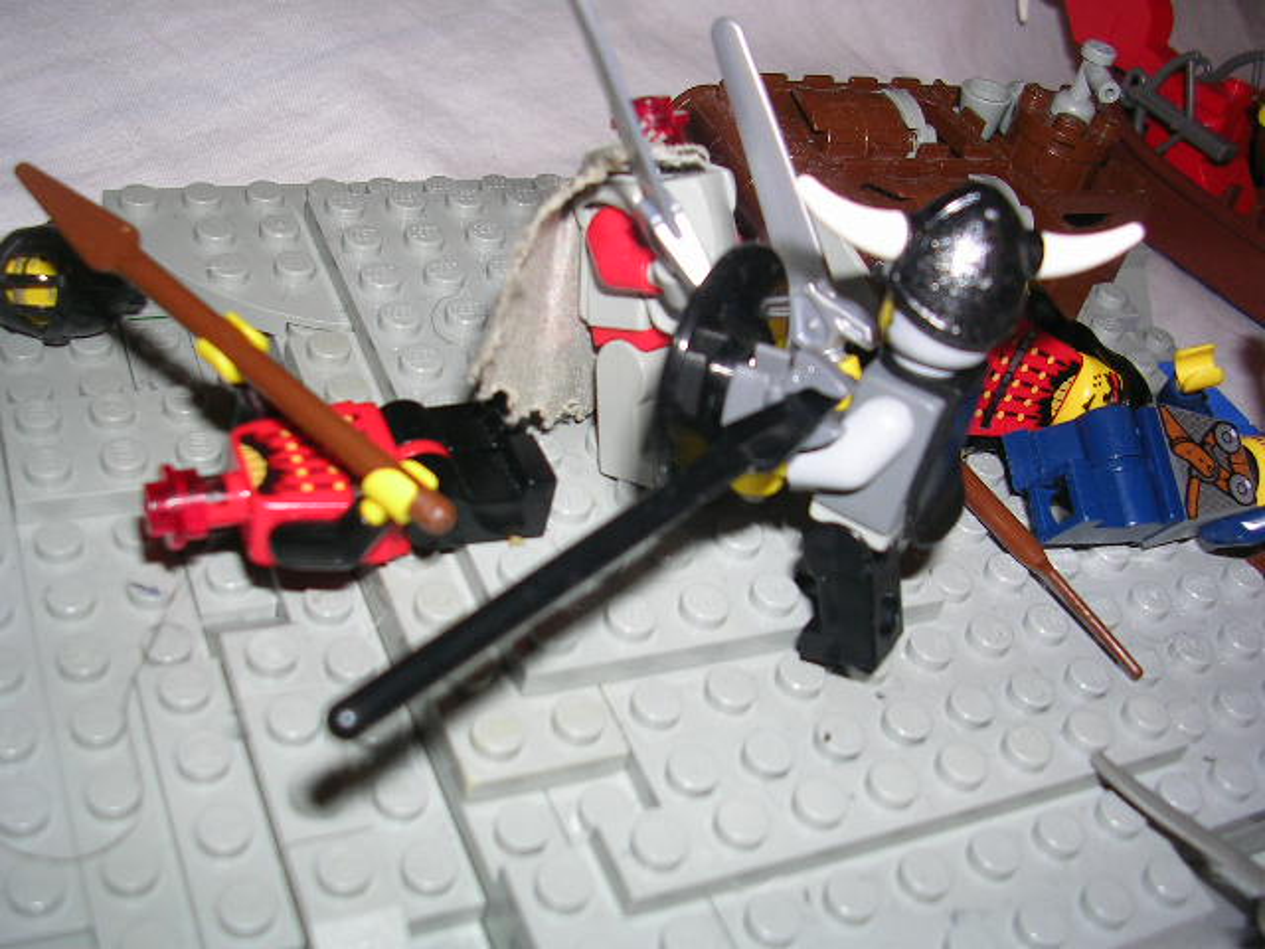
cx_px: 632
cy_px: 474
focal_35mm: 38
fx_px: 1389
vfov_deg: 37.7
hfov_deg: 49.0
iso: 50
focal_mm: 5.8
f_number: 2.8
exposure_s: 1/60.1
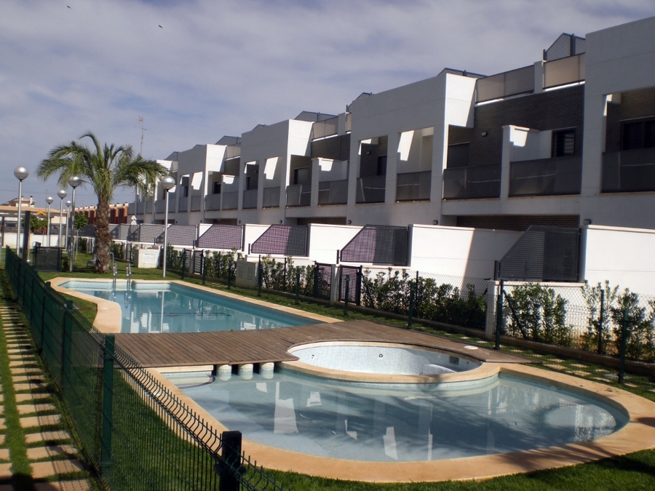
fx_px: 719
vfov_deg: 37.7
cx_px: 328
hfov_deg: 49.0
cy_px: 246
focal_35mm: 38
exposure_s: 1/1000
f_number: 4.4
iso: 50
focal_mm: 6.3
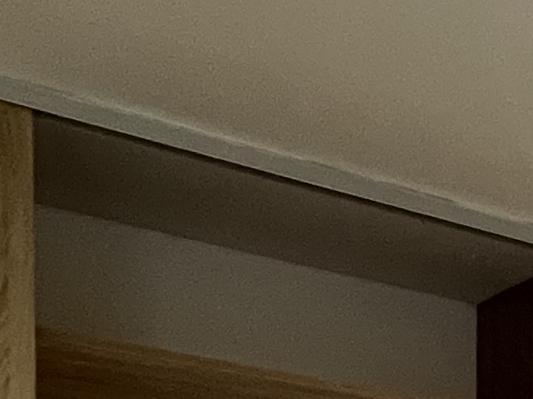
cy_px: 773
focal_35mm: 80
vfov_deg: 15.2
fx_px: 1232
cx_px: 818
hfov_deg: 20.6
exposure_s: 1/60
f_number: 1.8
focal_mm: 1.57
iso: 400
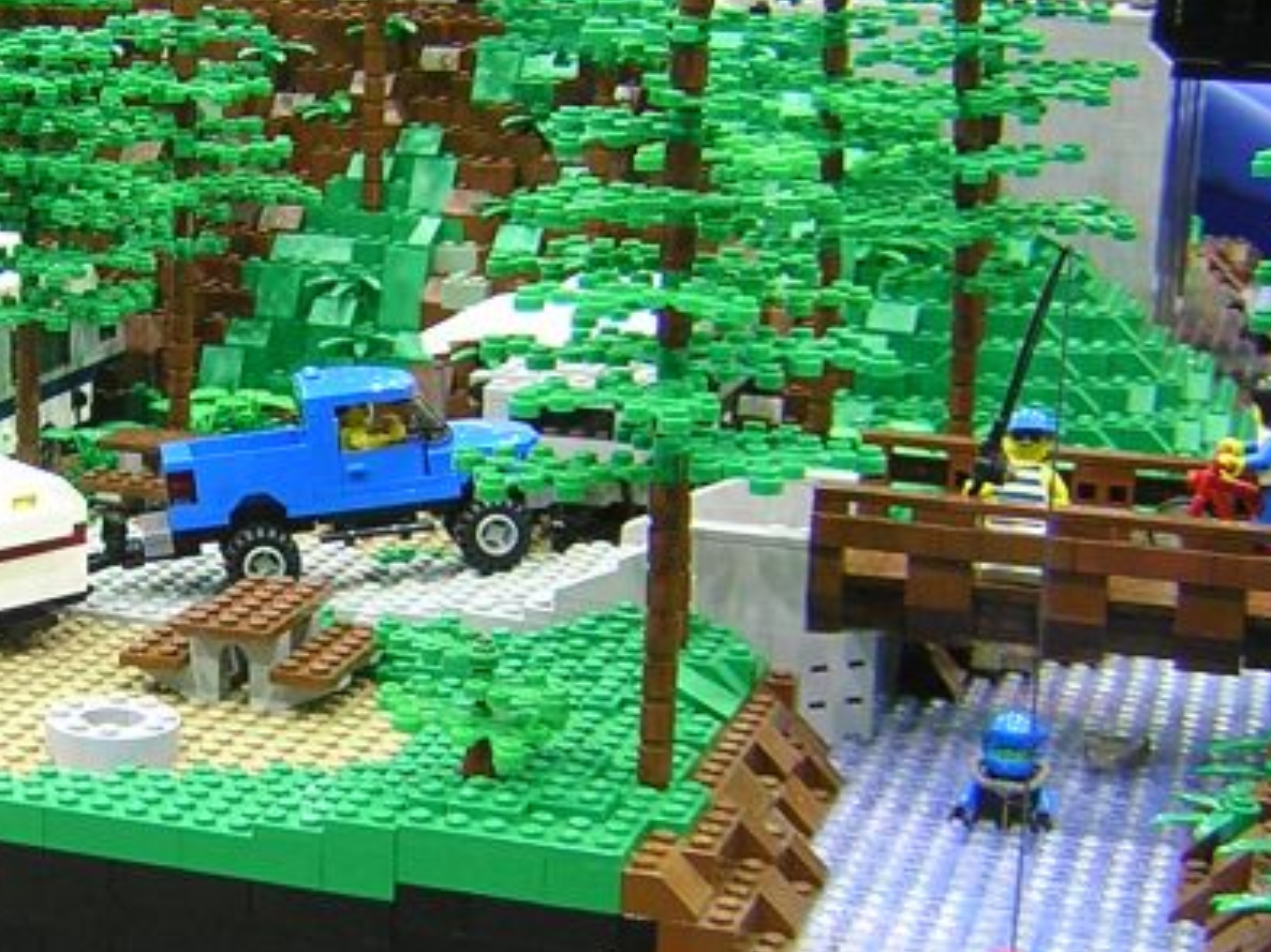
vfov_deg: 20.1
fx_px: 2680
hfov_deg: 26.0
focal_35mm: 73
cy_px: 408
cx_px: 183
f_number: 2.6
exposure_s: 1/3.5
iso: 134
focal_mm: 4.7
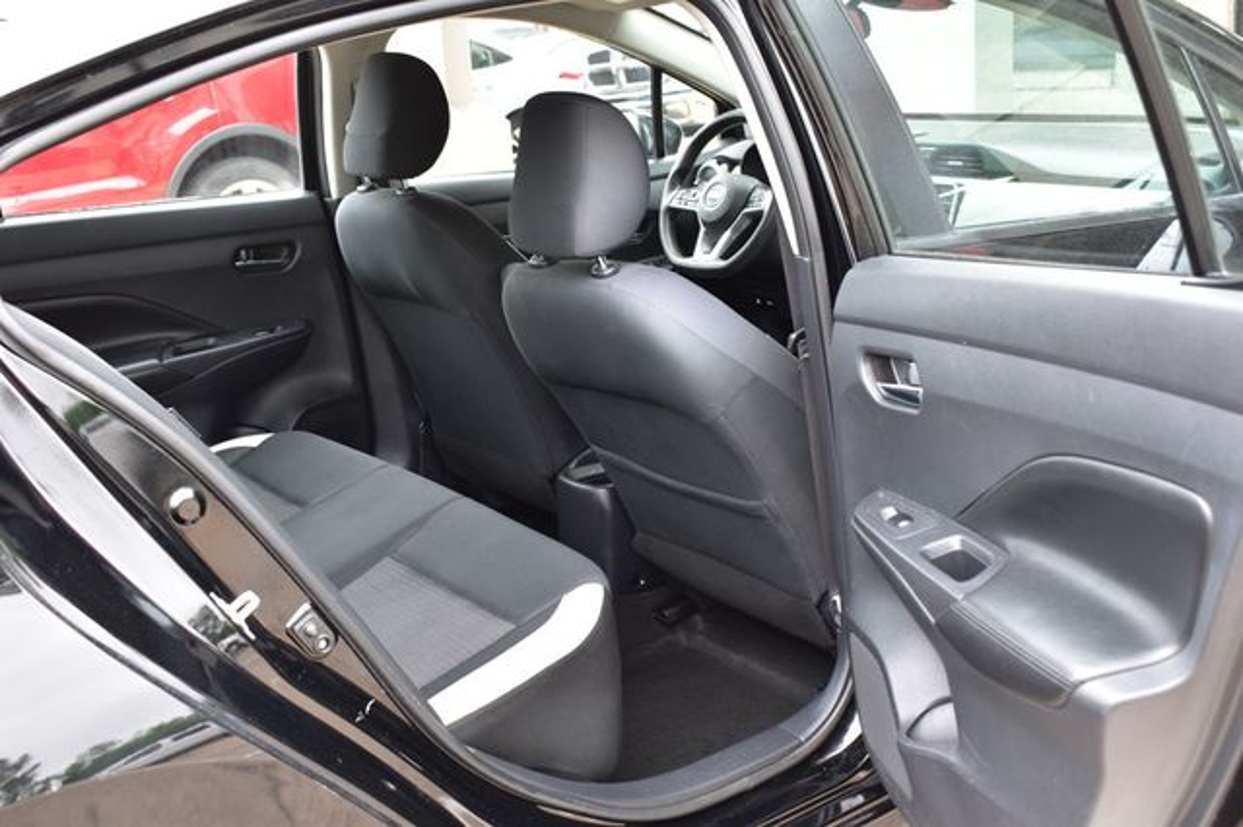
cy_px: 414
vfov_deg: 33.0
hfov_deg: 47.9
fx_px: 1398
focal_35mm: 40
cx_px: 622
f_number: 7.1
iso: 400
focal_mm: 27
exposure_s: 1/40
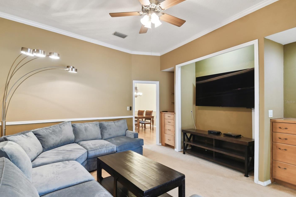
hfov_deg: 93.1
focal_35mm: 17
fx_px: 140
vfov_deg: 70.4
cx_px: 136
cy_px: 102
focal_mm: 10
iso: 100
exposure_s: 1/3.33
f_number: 7.1
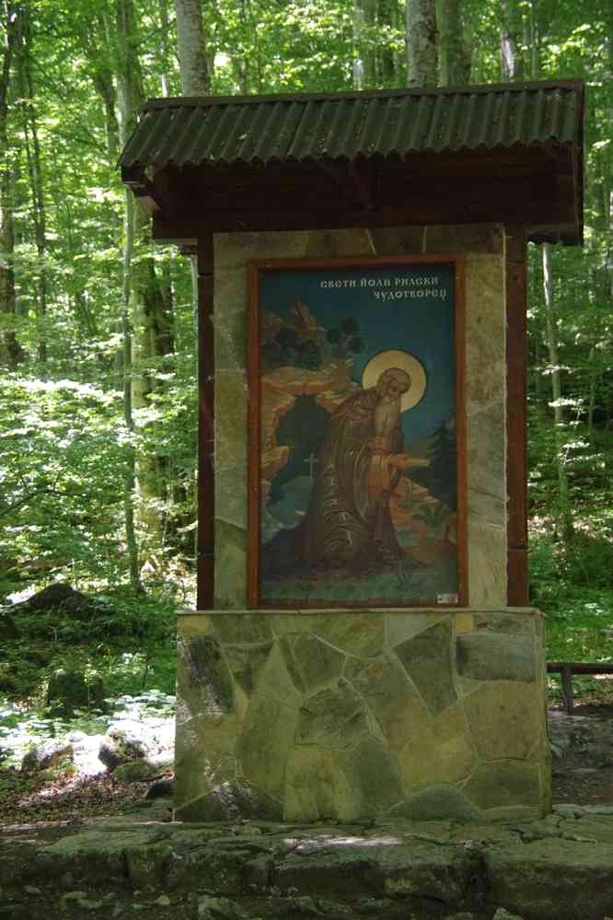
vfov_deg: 24.6
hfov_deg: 16.6
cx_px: 306
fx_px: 2107
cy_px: 460
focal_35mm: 82
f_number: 4.5
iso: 3200
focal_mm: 55
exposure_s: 1/60
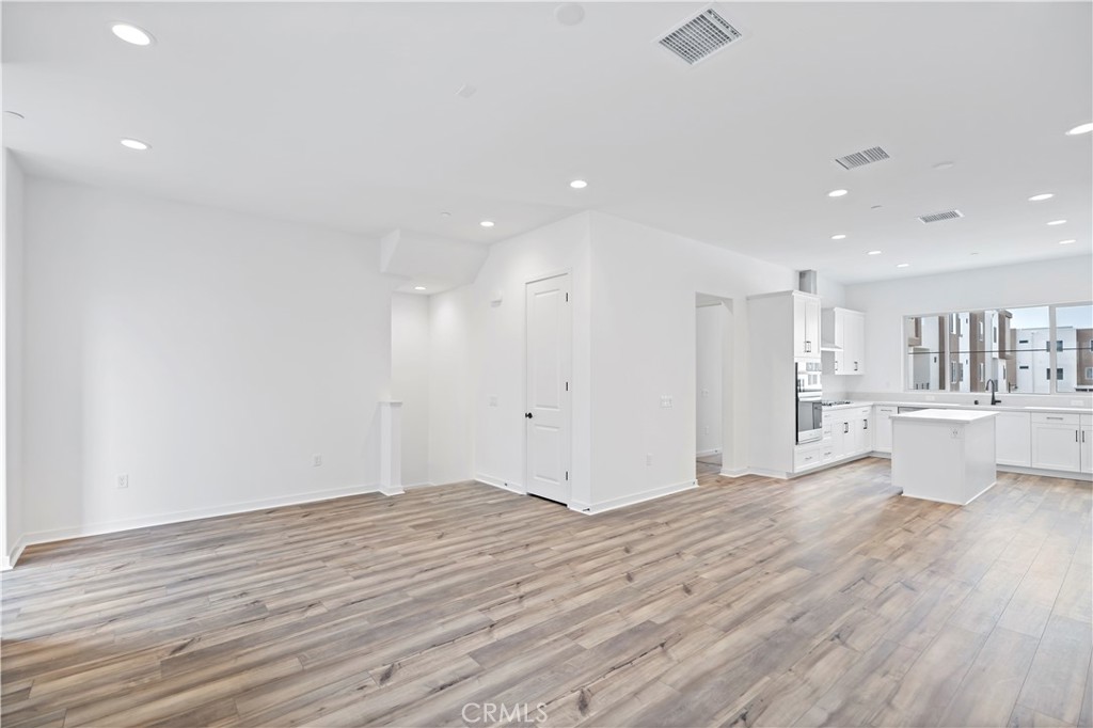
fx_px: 486
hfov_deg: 96.8
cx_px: 546
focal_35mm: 16
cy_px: 364
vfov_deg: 73.7
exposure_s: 1/15
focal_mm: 16
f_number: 2.8
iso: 250
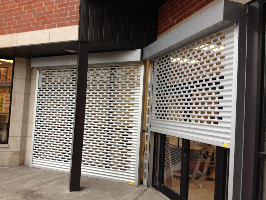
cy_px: 100
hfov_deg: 52.6
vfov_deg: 40.7
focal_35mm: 35
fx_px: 269
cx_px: 133
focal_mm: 4.28
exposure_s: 1/120
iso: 64
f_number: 2.4
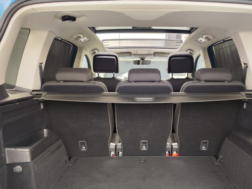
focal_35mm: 34
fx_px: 248
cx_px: 144
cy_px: 135
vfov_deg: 40.9
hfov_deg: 53.8
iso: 334
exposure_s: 1/69.2
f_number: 1.69
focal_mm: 7.01
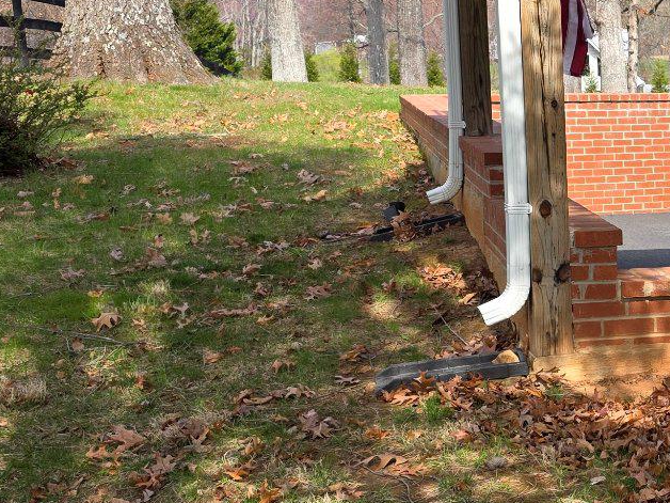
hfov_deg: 23.3
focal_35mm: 75
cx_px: 848
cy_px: 286
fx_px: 1452
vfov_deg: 19.6
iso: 80
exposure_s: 1/2000
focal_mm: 6.3
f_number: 1.7
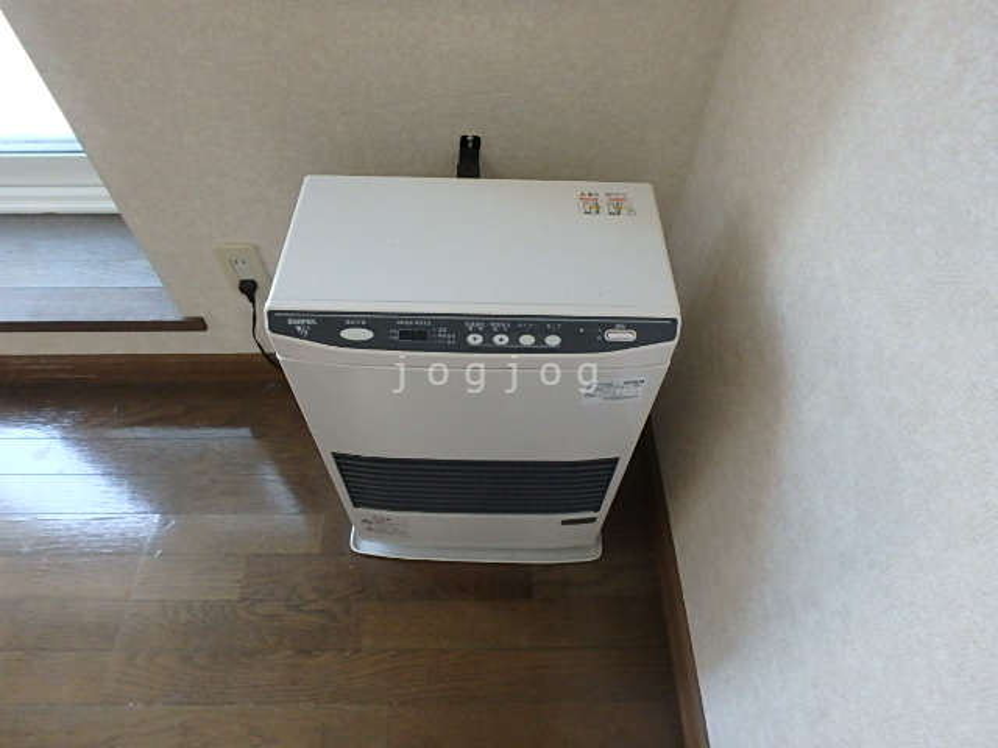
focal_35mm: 21
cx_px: 499
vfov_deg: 63.4
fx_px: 605
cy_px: 374
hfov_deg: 79.0
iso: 800
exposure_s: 1/125
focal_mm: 3.7
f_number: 3.5
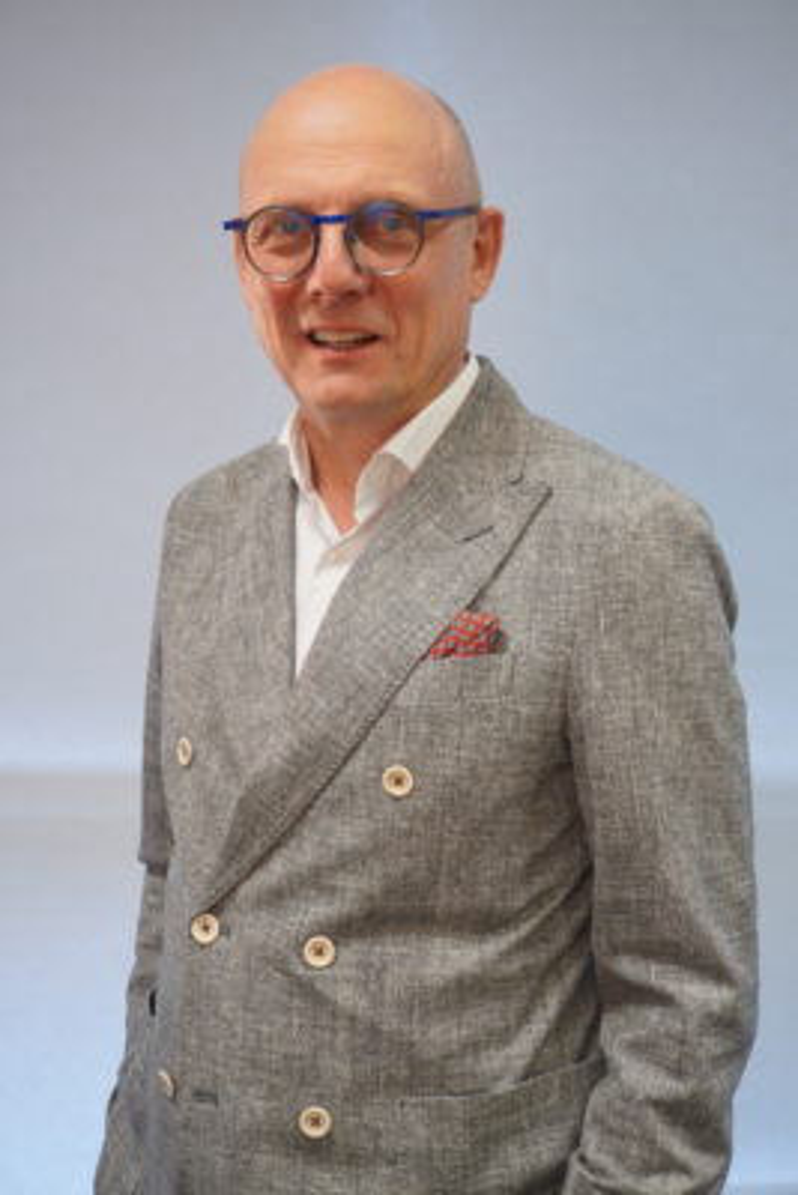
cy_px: 598
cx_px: 399
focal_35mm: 42
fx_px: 1395
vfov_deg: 46.4
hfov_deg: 31.9
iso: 200
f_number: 4.5
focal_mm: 28
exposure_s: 1/13
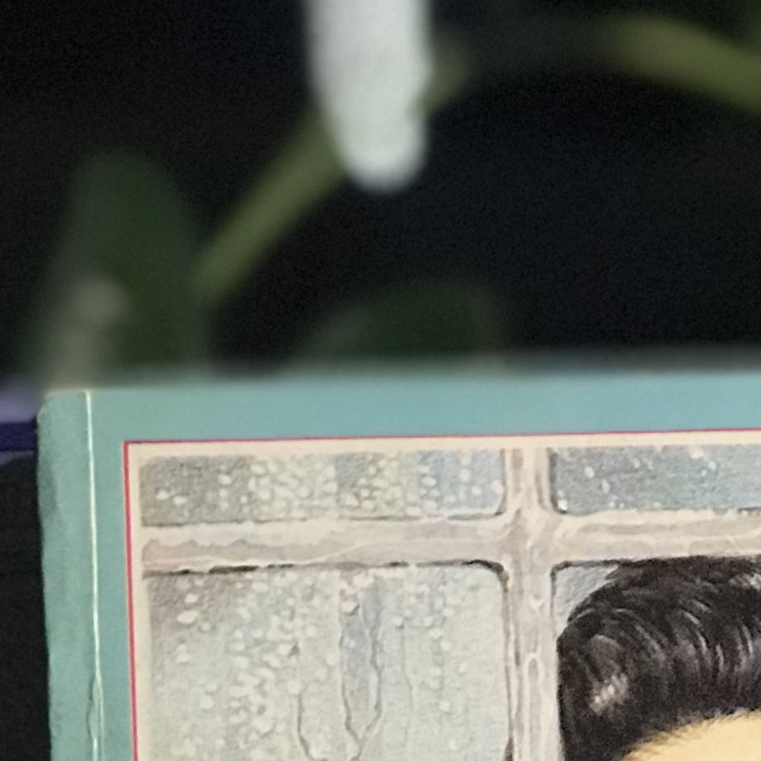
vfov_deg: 7.7
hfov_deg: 7.9
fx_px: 5472
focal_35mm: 220
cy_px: 1330
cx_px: 653
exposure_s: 1/50
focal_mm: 6.6
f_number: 2.8
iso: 125
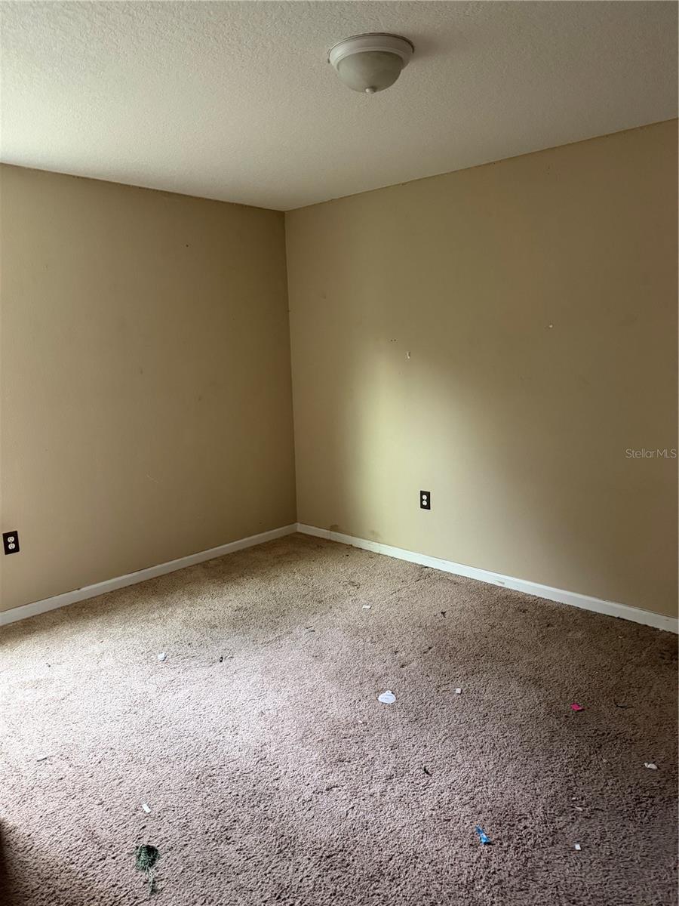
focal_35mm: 24
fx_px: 628
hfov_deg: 56.8
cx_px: 340
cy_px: 453
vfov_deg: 71.6
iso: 500
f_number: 1.78
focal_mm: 6.76
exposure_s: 1/60
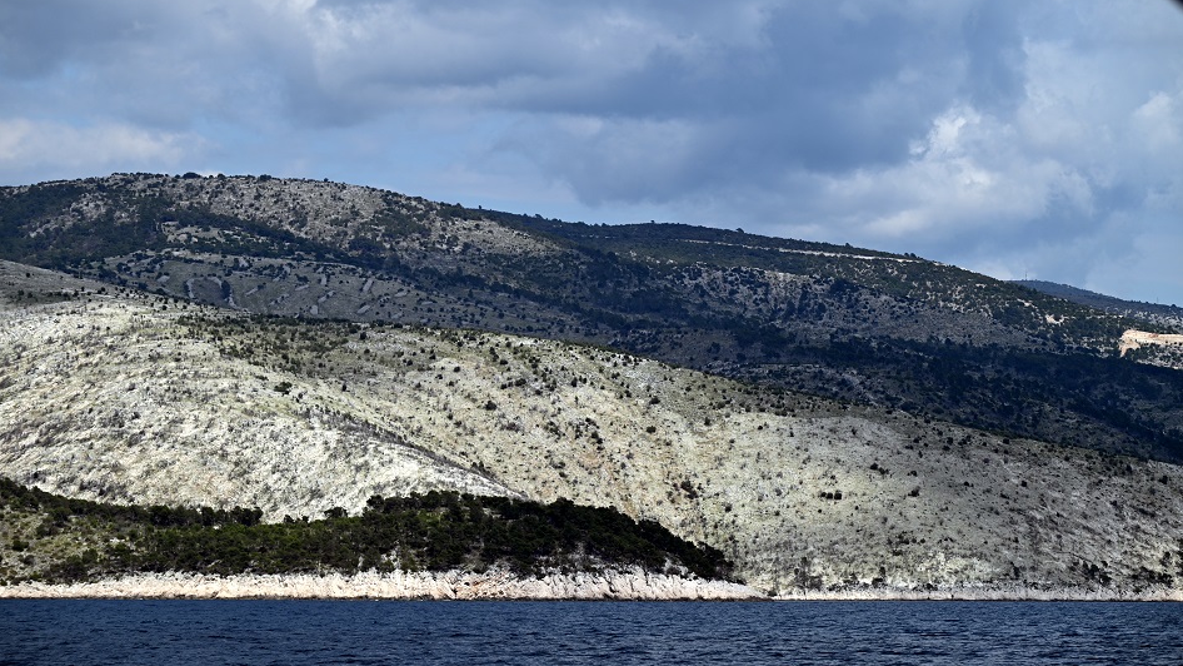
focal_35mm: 142
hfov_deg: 15.1
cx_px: 592
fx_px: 4454
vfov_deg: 8.5
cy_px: 285
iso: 100
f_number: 7.1
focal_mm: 135
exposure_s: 1/800
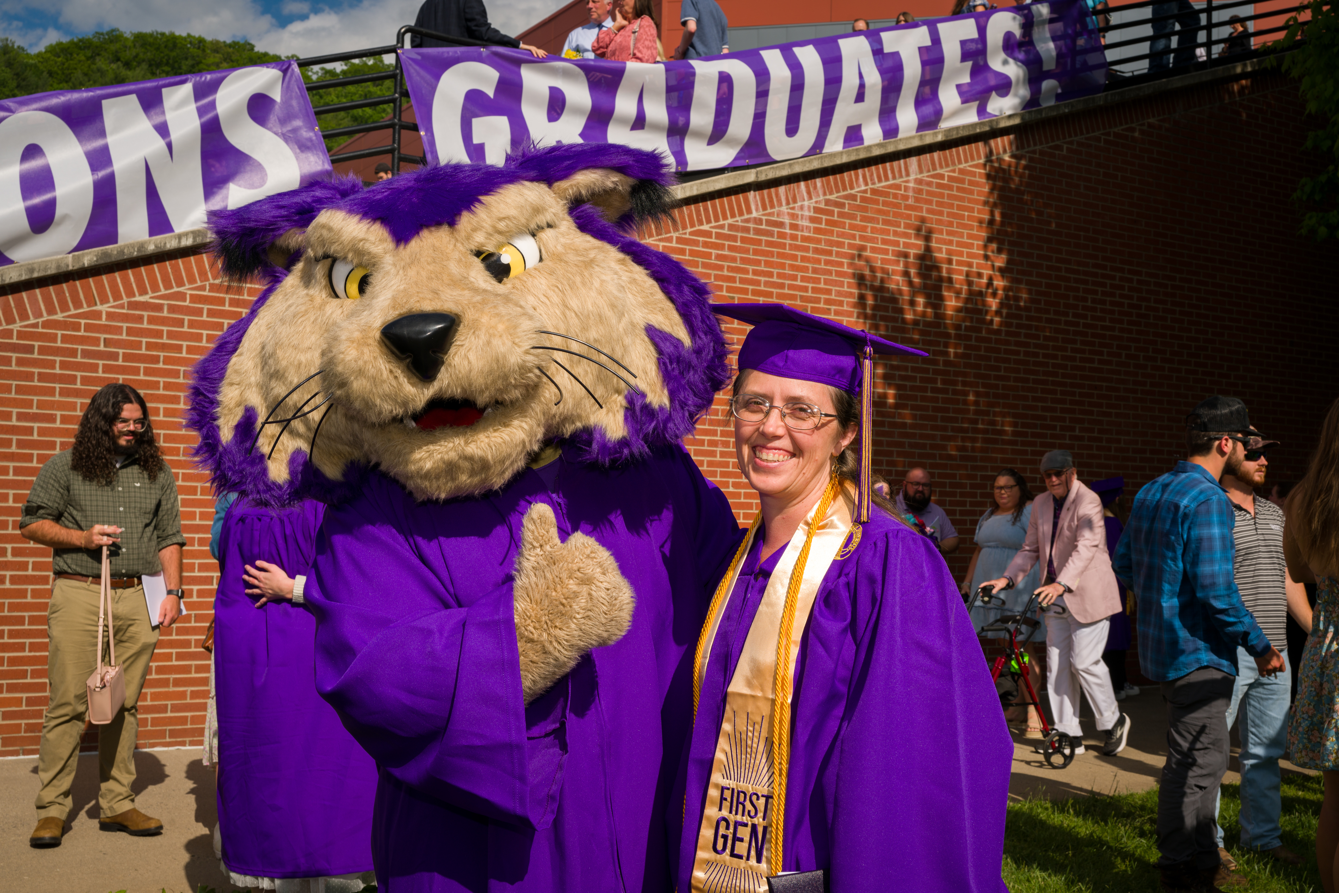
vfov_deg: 35.9
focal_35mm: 37
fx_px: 1376
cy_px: 446
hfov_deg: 51.9
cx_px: 670
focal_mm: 37
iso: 32
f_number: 11
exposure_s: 1/200
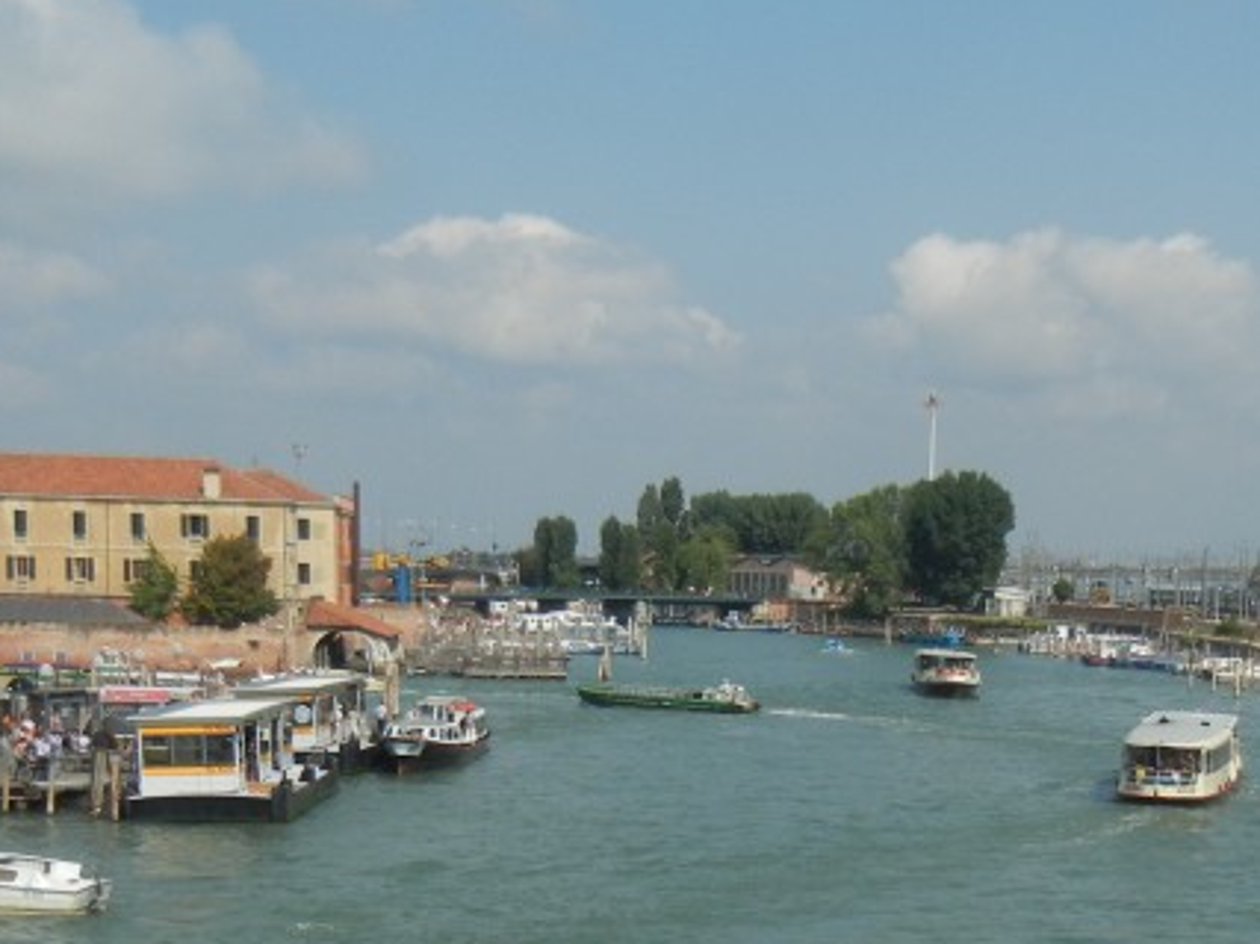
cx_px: 806
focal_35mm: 72
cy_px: 917
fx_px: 2620
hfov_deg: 26.9
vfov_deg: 19.9
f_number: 7
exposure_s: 1/655
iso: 160
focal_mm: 5.4
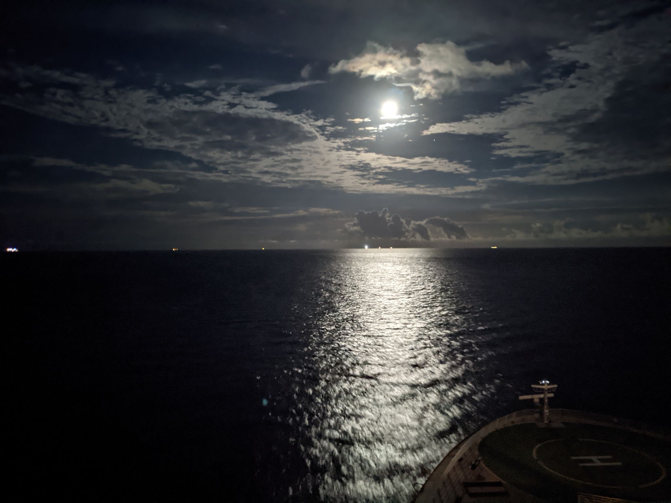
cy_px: 252
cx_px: 336
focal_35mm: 27
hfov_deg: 65.3
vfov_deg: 51.4
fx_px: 523
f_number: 1.73
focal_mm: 4.38
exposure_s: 1/3.03
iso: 1957
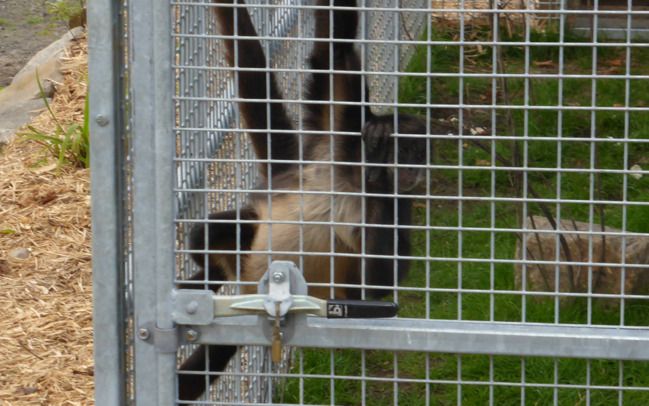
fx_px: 3202
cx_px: 325
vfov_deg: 7.3
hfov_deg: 11.6
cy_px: 169
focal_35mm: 181
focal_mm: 27.6
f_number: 5.4
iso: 250
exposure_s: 1/320
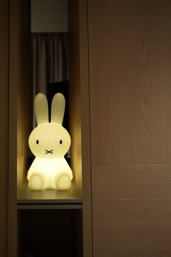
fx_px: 249
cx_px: 86
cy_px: 128
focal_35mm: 35
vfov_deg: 54.4
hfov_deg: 37.9
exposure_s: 1/40
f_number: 2
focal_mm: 35
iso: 200
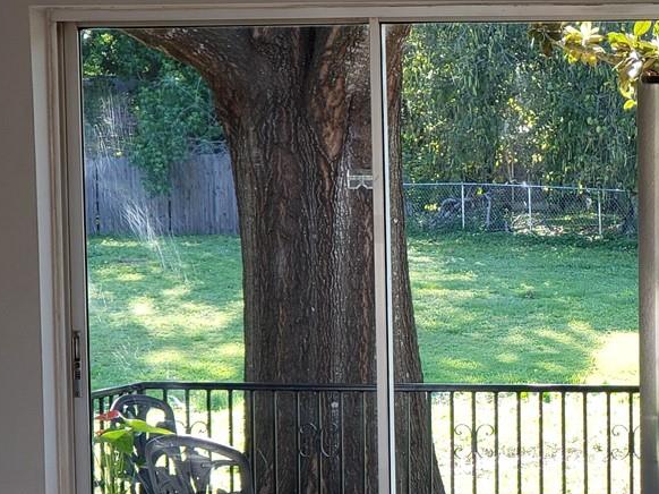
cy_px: 334
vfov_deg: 10.4
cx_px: 871
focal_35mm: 143
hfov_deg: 13.3
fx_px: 2721
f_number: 2.4
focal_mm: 6
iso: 32
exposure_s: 1/60
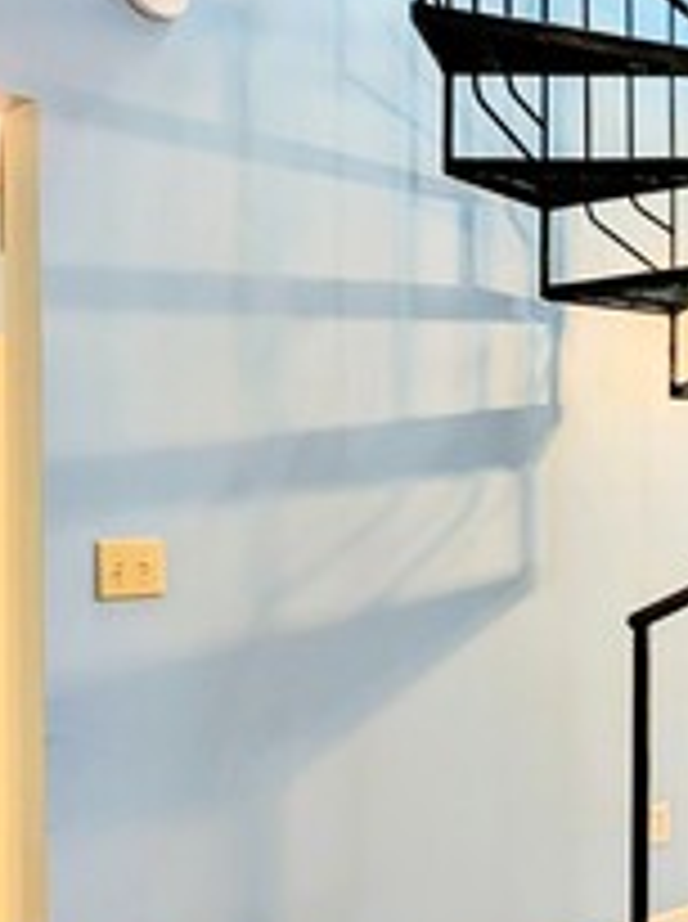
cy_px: 535
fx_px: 1249
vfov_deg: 40.4
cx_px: 1102
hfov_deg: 23.1
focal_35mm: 47
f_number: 1.7
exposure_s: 1/60
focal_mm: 2.02
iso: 101
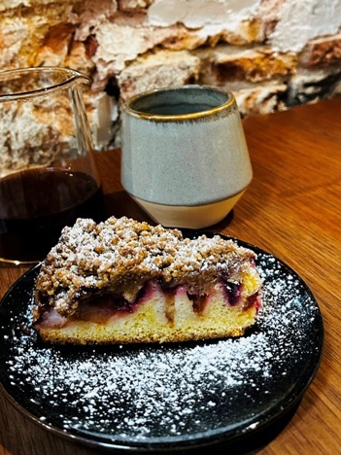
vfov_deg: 43.4
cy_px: 83
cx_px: 93
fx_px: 539
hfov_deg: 34.5
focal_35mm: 41
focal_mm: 6.86
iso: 400
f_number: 1.78
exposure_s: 1/50
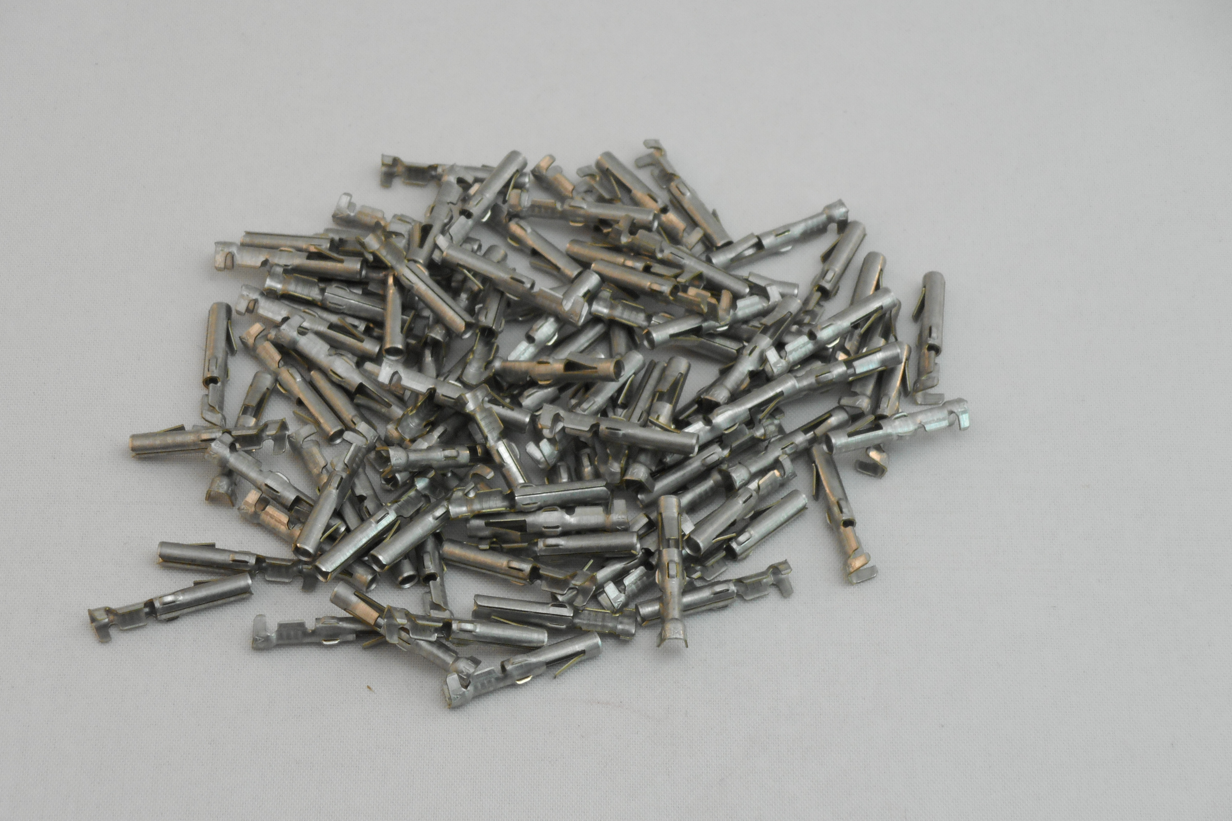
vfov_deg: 12.0
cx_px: 573
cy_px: 453
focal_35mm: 114
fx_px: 3901
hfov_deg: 17.9
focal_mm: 18.2
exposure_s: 1/60
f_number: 5.8
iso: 220
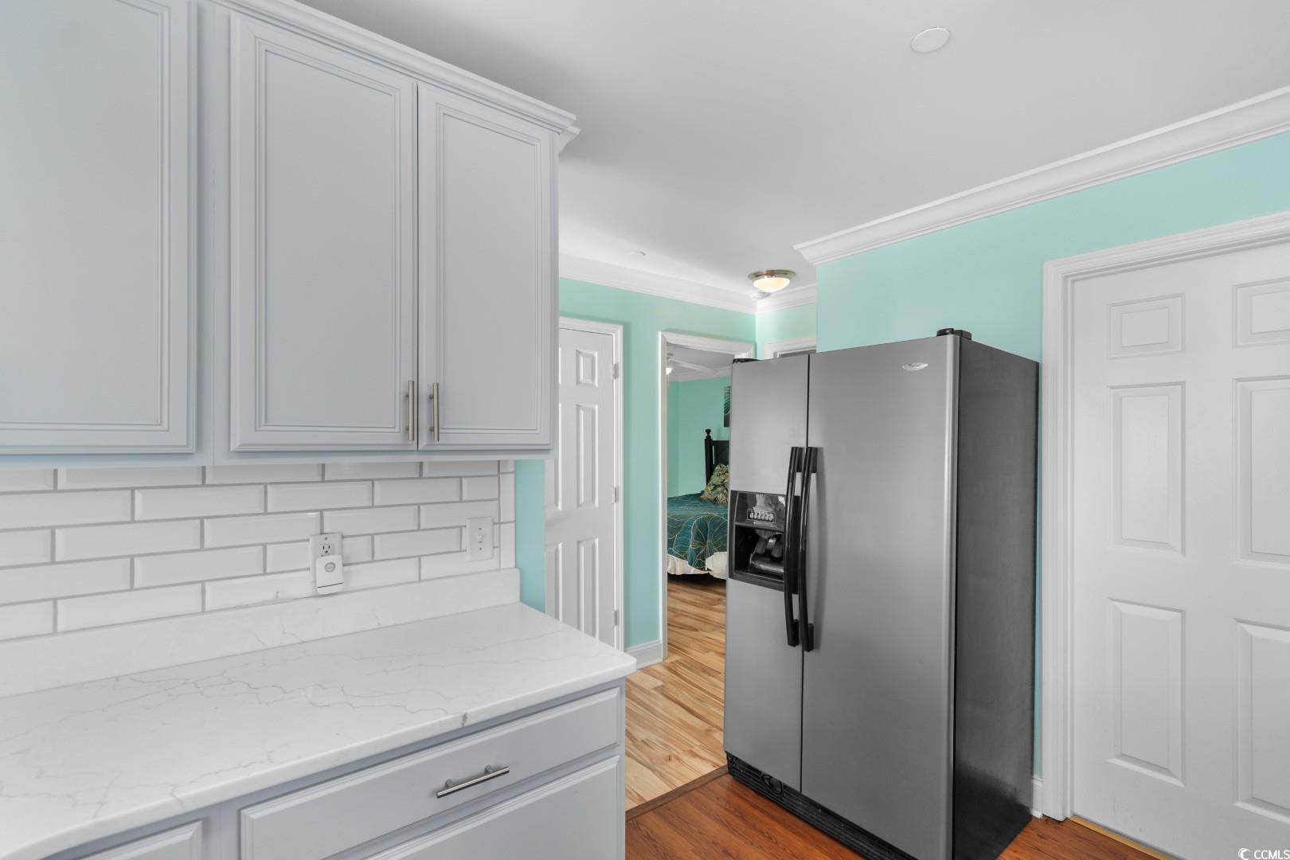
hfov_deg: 100.4
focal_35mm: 15
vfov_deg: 77.3
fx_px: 537
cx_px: 645
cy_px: 430
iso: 100
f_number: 4.5
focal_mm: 10
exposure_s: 1/40
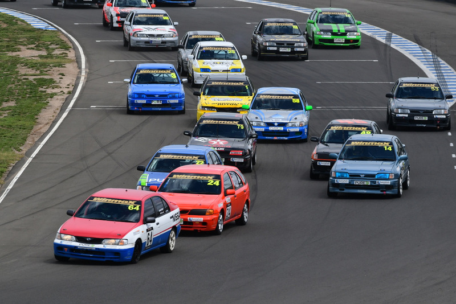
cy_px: 152
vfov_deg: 3.3
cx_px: 228
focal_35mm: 420
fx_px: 5322
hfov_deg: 4.9
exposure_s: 1/640
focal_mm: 280
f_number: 10
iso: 320
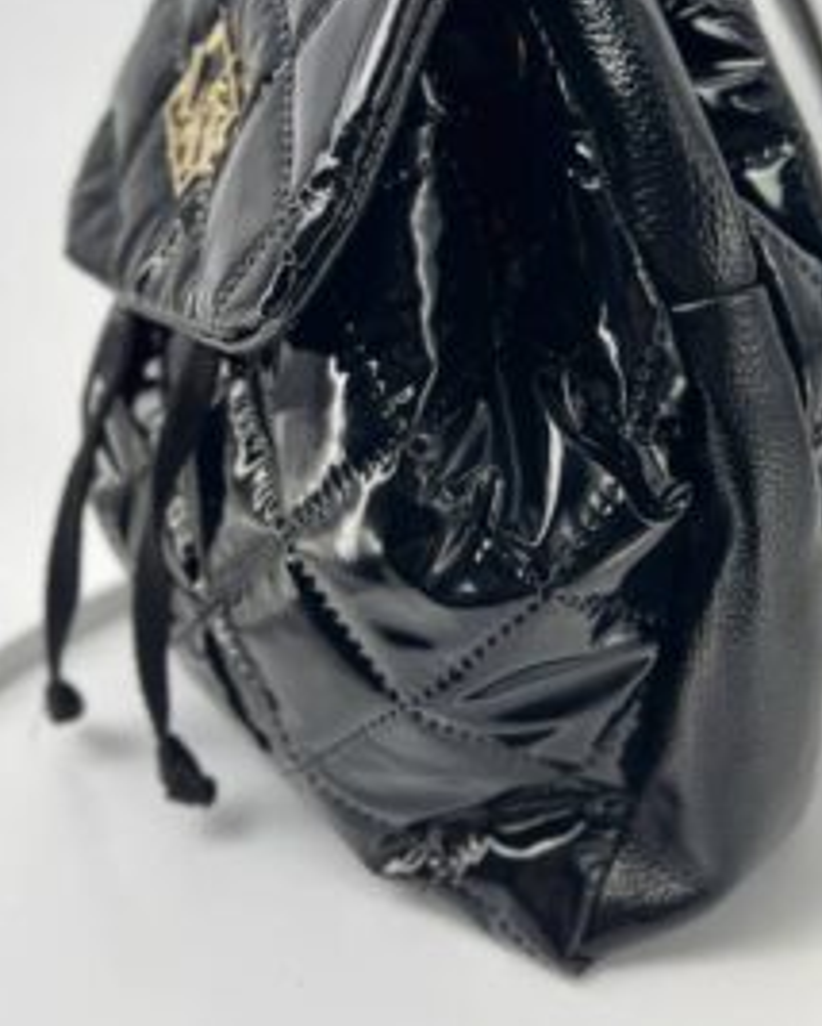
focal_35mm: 38
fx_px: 1154
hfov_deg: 39.0
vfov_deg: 47.4
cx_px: 511
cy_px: 373
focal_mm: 5.7
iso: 40
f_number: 1.5
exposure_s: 1/260
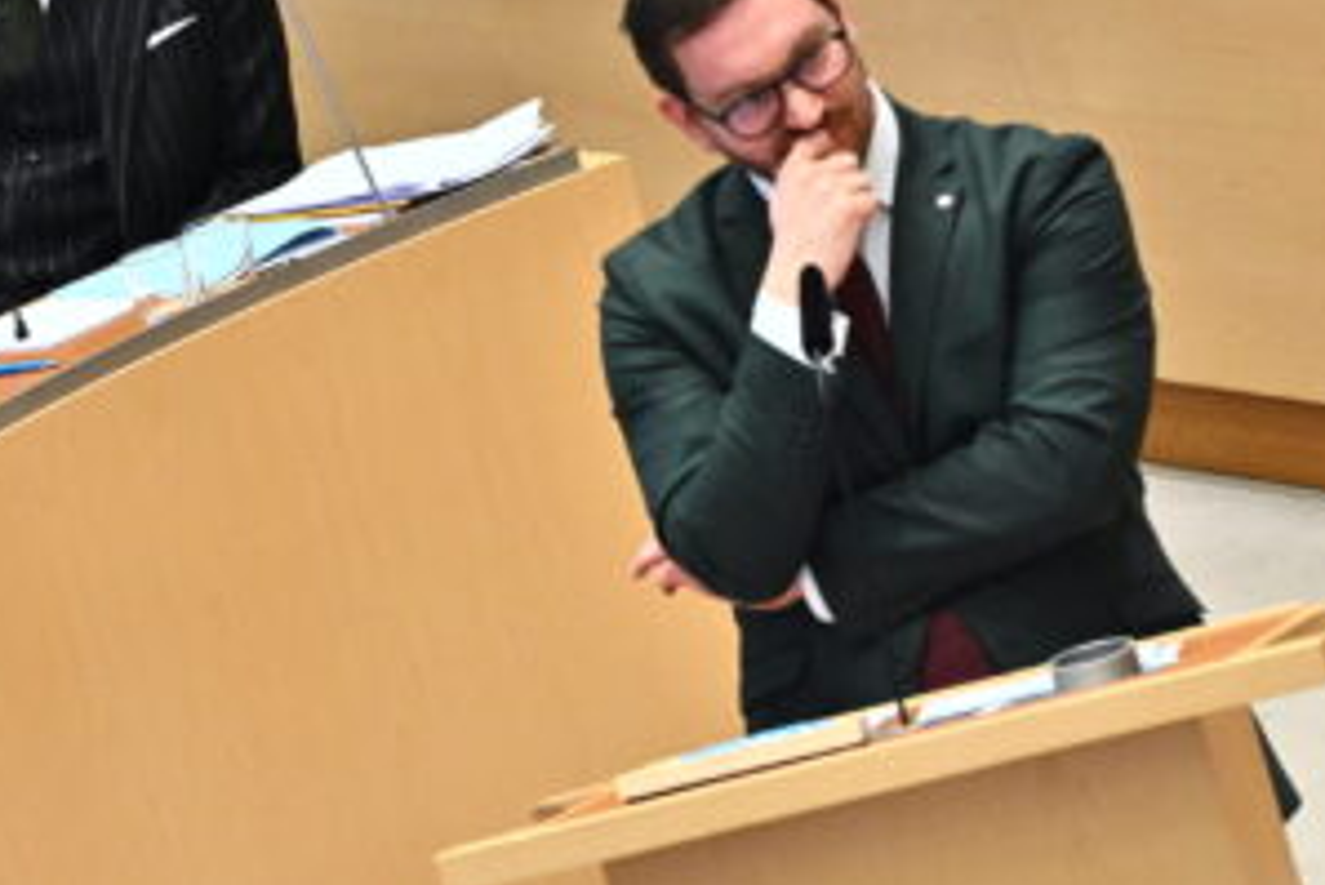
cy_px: 227
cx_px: 400
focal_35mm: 588
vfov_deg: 2.3
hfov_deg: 3.5
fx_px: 21651
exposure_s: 1/60
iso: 4000
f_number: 11
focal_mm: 390
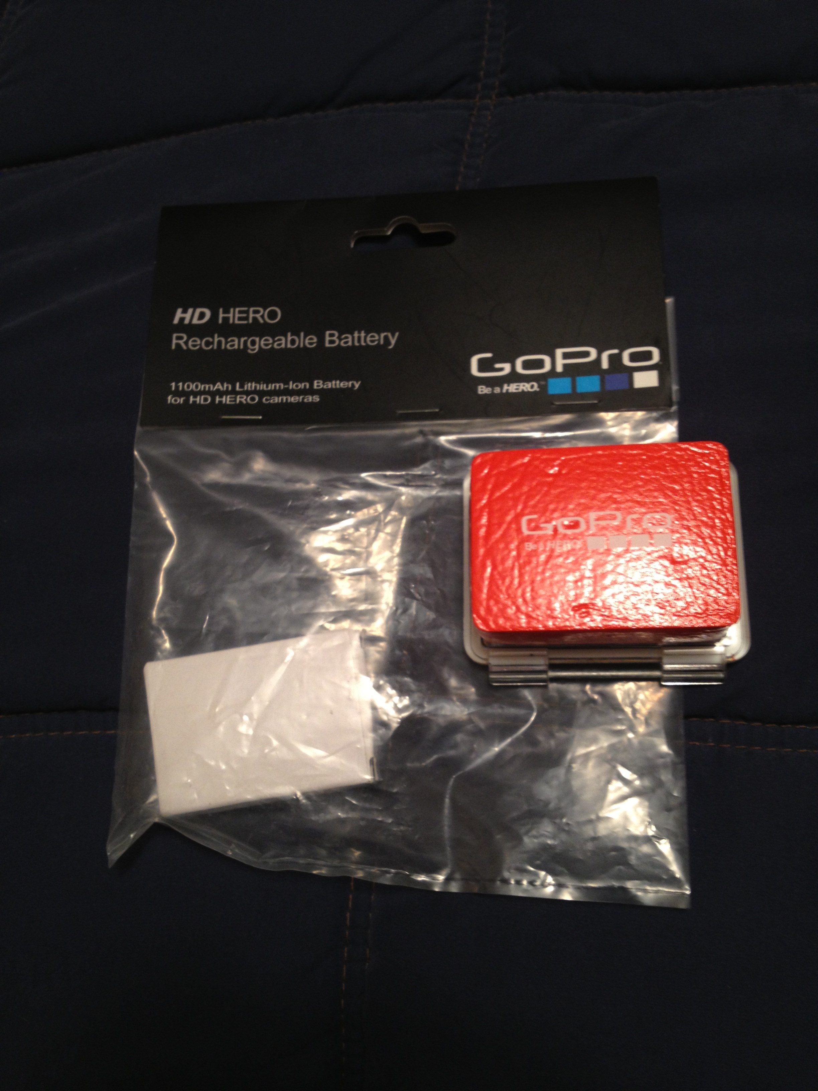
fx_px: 1103
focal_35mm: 35
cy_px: 546
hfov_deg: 40.7
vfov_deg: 52.6
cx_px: 409
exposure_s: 1/20
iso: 80
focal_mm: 4.28
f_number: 2.4
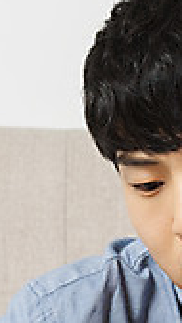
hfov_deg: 2.1
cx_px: 150
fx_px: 4936
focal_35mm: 575
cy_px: 294
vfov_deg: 3.8
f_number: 11
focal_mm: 155
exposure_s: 1/125
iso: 100
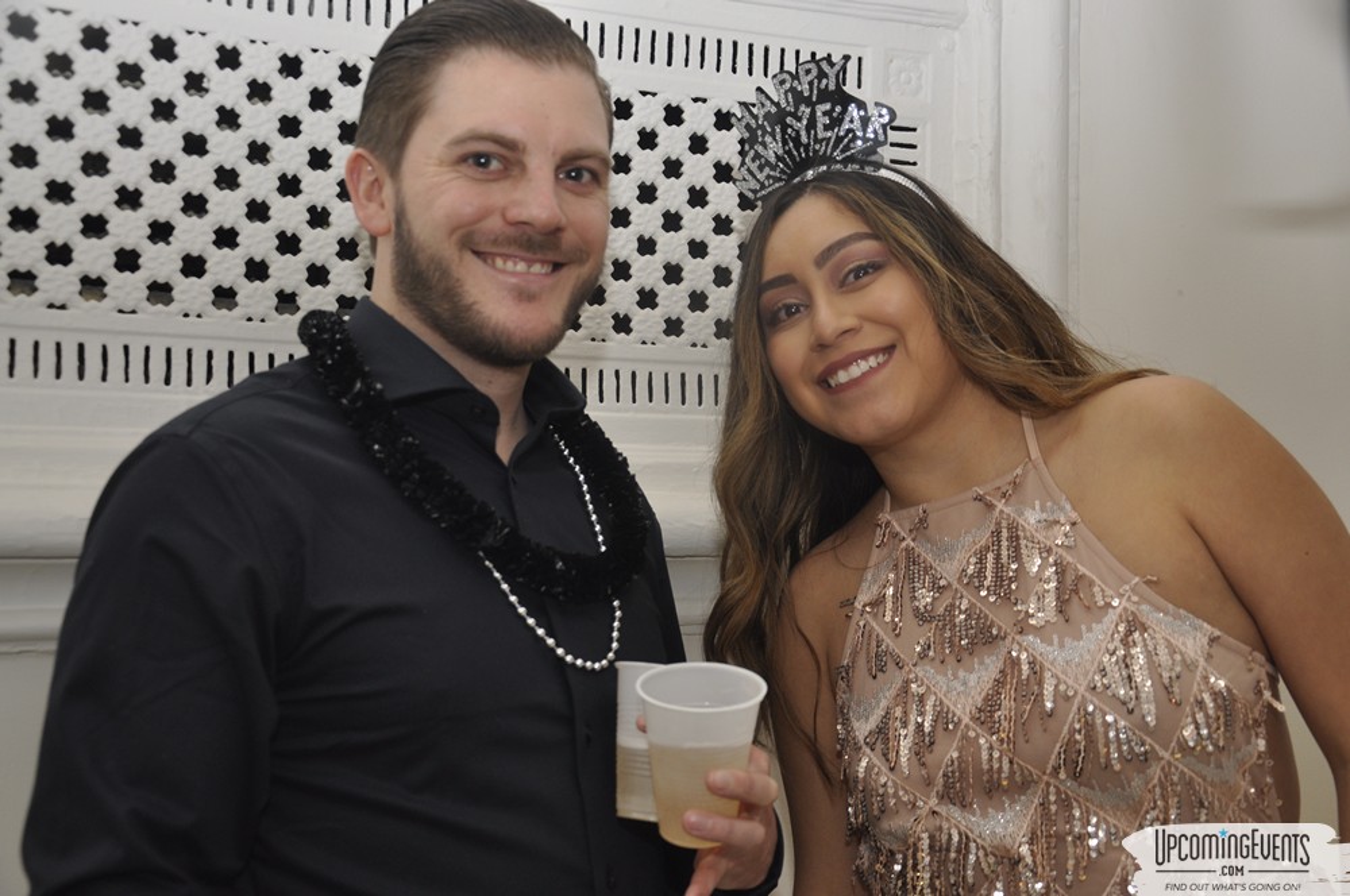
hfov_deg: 43.7
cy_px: 448
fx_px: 1685
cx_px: 675
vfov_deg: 29.8
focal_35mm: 45
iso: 400
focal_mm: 30
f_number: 5
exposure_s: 1/60
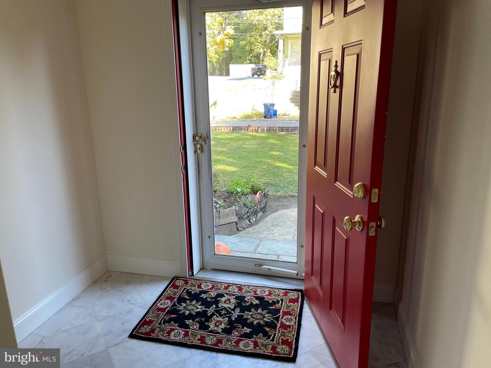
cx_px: 246
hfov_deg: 67.3
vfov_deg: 53.1
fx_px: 369
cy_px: 184
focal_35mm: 26
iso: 80
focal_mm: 4.2
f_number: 1.6
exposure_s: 1/121
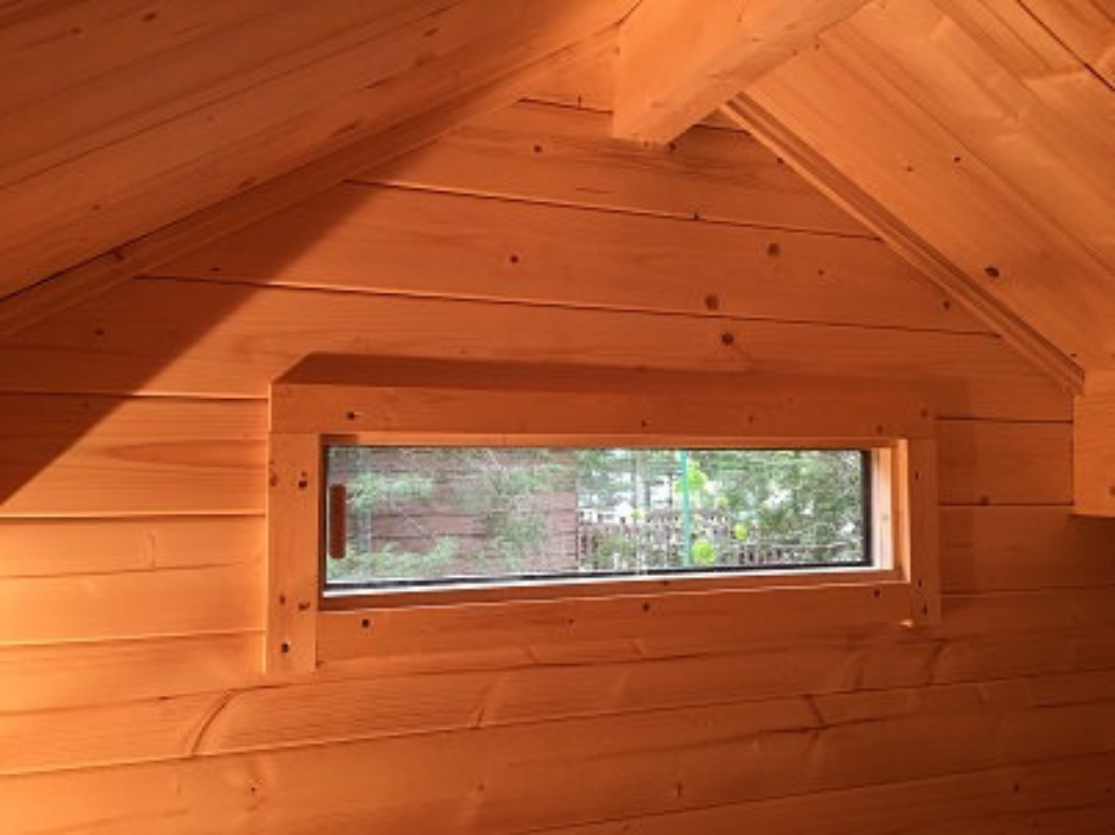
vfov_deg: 48.2
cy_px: 418
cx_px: 558
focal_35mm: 29
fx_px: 934
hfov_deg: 61.7
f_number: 2.2
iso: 40
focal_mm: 4.15
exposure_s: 1/30
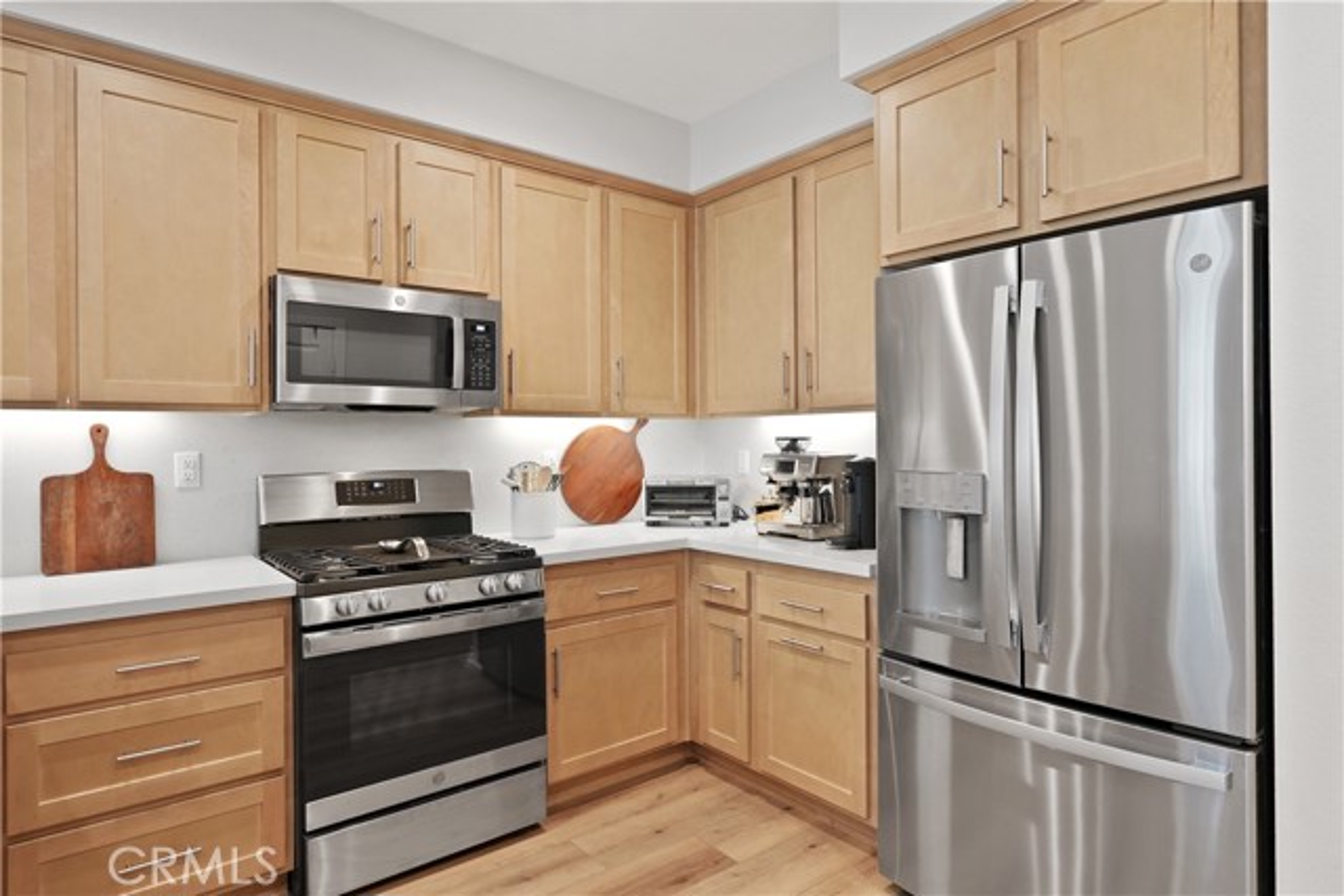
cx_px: 672
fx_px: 747
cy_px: 448
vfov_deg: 62.0
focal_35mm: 20
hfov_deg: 84.0
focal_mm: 20
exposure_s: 1/15
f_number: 5.6
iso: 1250
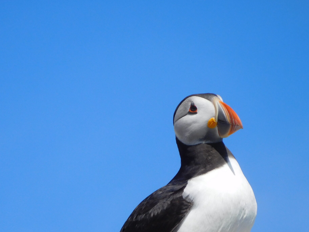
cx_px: 149
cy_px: 160
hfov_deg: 2.8
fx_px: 6239
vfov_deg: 2.1
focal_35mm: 699
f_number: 6.5
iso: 125
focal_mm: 90
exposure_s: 1/640
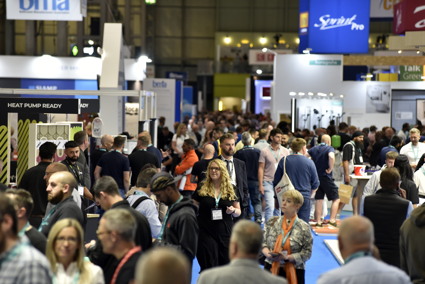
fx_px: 2362
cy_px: 142
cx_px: 212
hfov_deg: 10.3
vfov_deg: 6.9
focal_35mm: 200
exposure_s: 1/200
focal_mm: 200
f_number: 4.5
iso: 1600
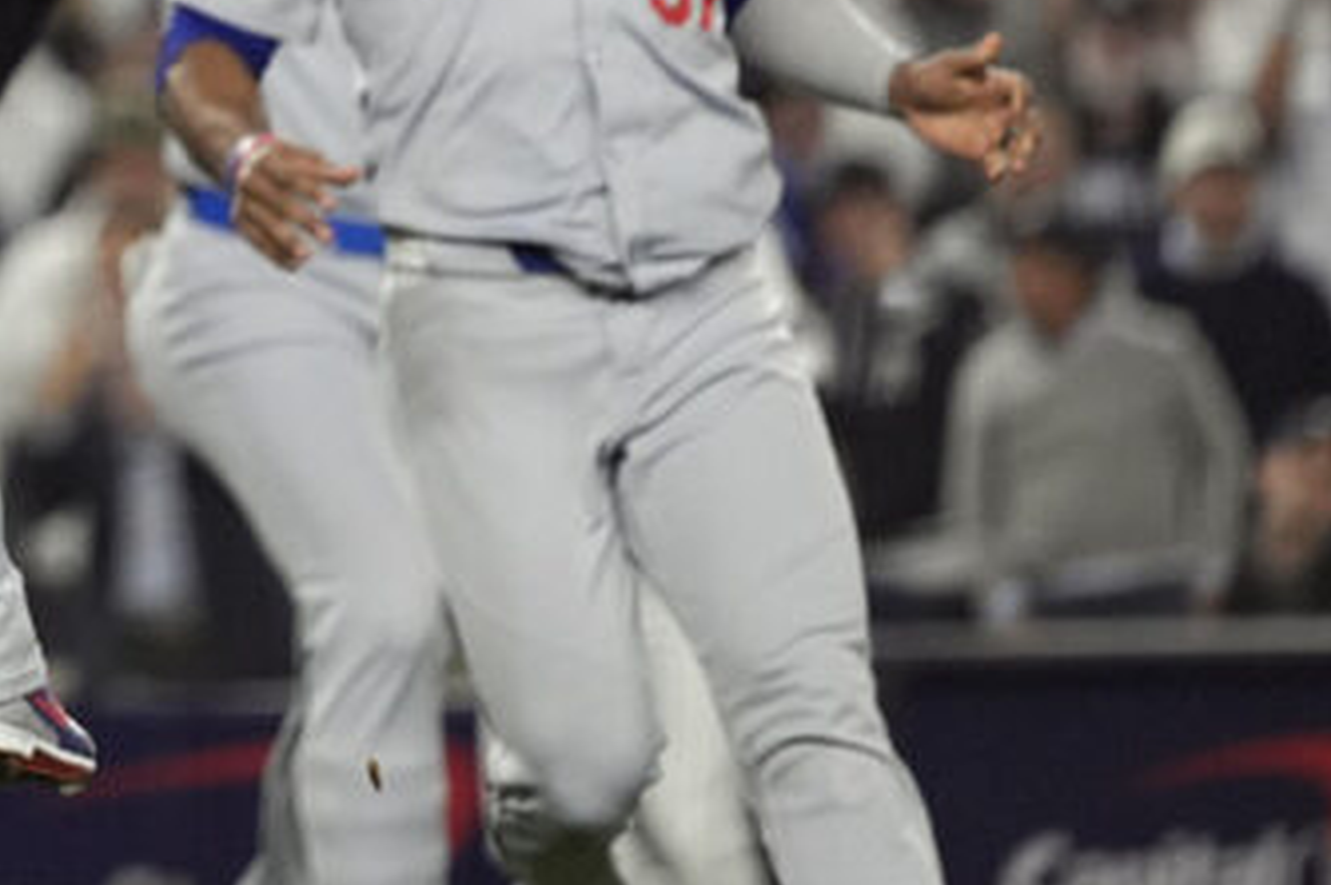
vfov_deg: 1.5
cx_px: -705
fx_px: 33980
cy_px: -427
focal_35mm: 920
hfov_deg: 2.2
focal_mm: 300
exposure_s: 1/2000
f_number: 2.8
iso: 2500
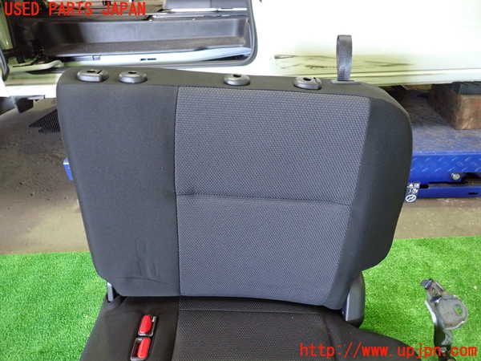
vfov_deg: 54.9
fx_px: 347
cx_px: 240
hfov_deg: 69.4
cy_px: 180
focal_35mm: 25
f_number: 2
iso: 640
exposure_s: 1/30
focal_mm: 4.5
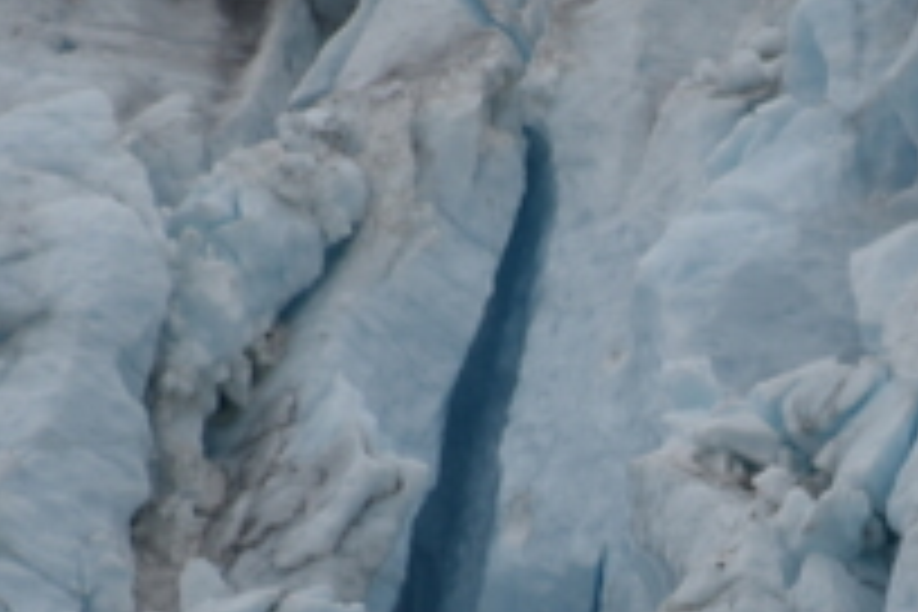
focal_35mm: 1883
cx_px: 747
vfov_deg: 0.7
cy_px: 482
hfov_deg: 1.1
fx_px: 48013
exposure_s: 1/640
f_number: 5.6
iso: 160
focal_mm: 300
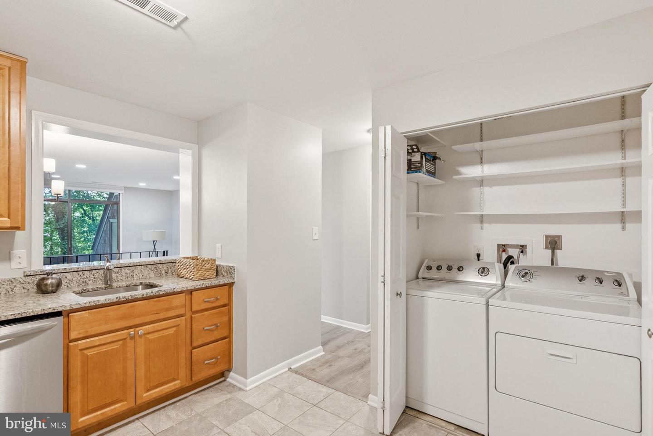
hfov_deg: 93.3
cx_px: 326
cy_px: 218
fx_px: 308
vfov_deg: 70.5
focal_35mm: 17
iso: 2500
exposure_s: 1/125
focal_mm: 17
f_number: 5.6
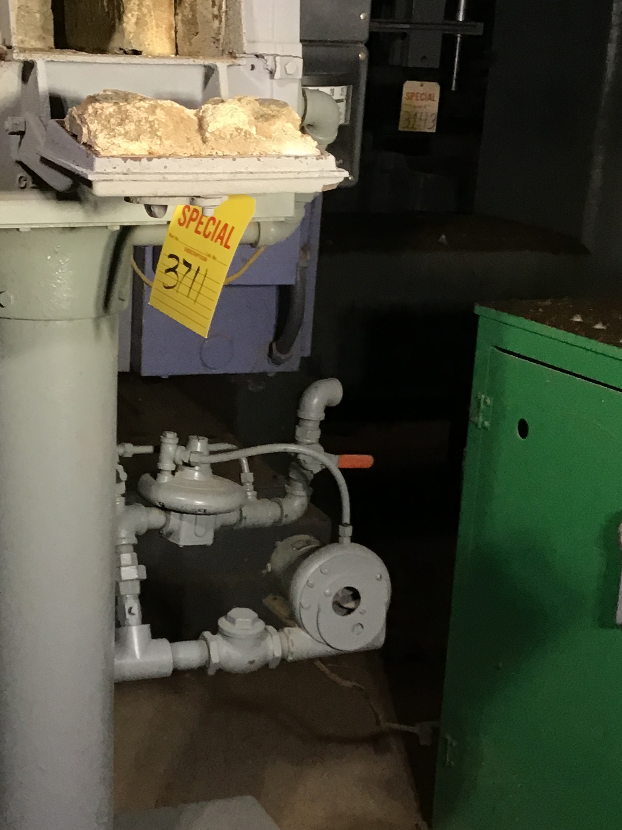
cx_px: 189
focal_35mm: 61
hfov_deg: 23.9
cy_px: 518
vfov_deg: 31.5
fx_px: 1462
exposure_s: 1/30
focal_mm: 3.3
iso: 80
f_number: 2.4
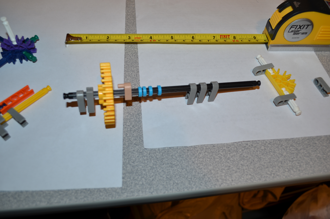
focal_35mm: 33
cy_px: 110
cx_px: 165
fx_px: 302
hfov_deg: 57.3
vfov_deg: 39.8
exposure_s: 1/30
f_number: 5.6
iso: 200
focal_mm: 22
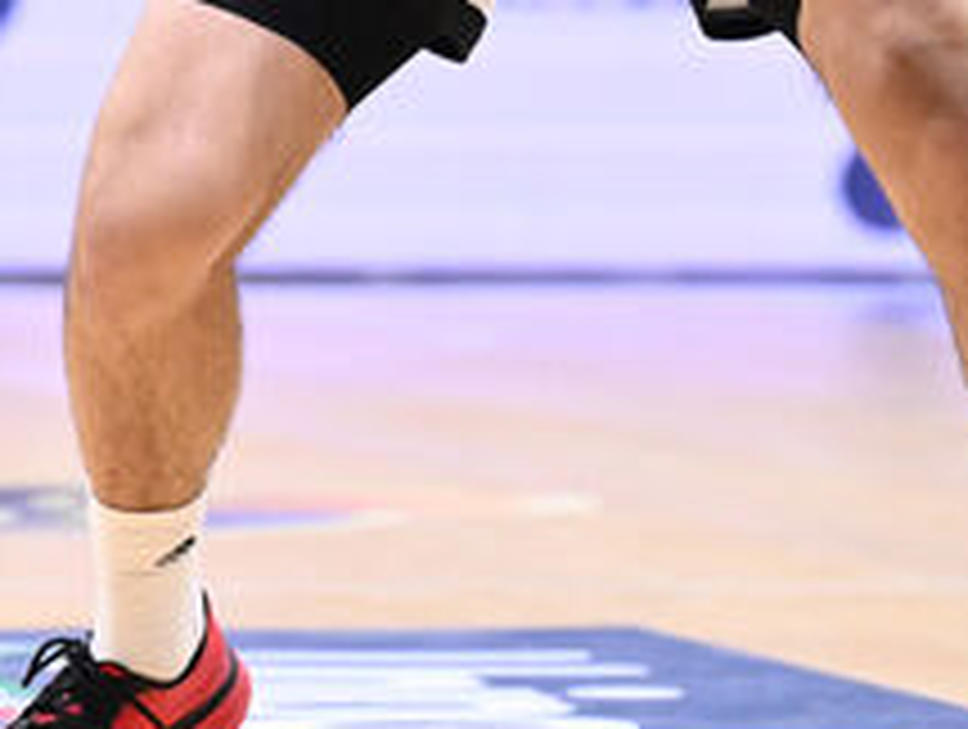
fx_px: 11765
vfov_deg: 3.5
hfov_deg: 4.7
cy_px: -151
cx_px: 324
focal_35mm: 420
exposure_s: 1/1000
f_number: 2.8
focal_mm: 96
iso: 4000
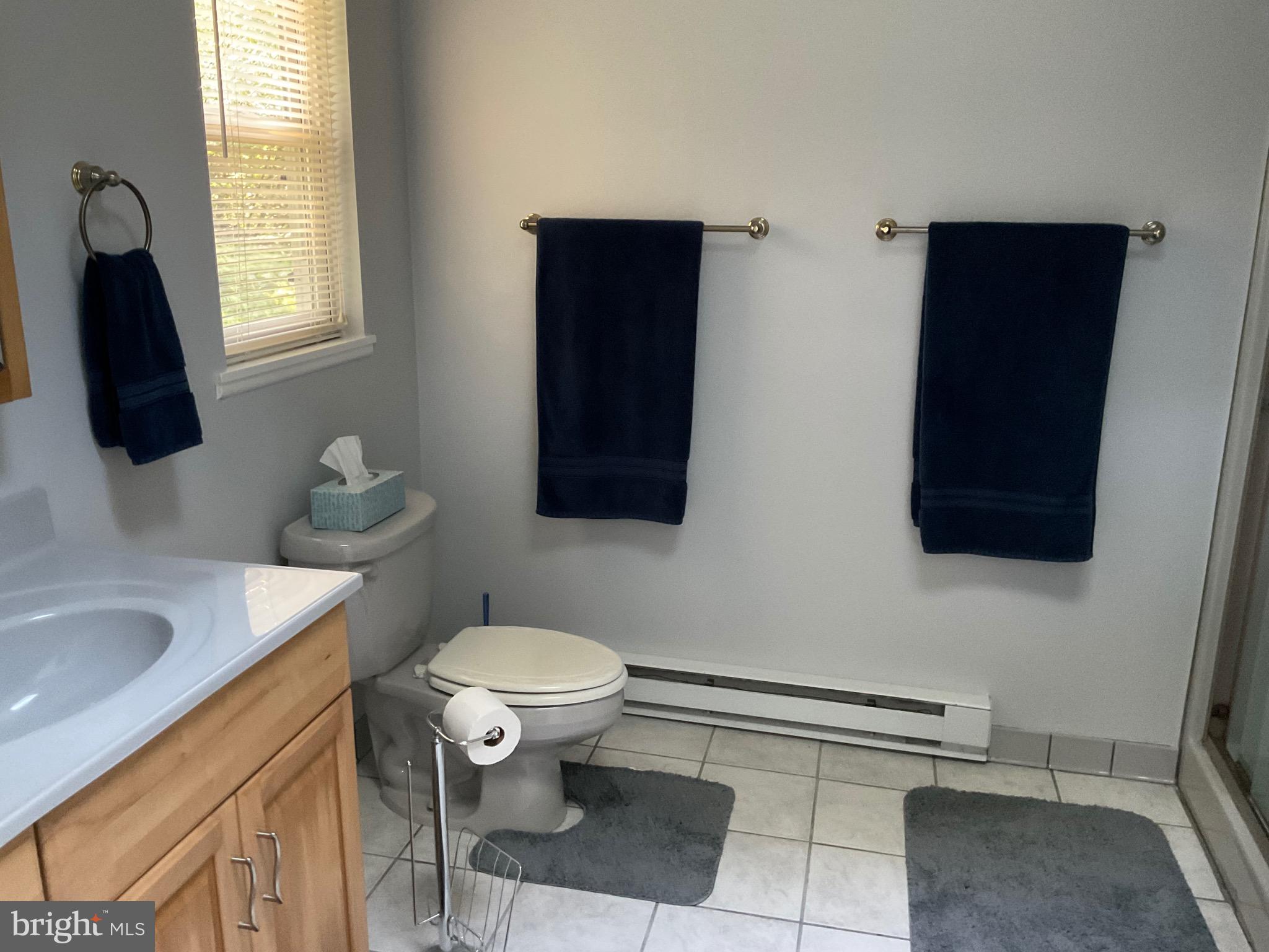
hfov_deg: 61.7
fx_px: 1063
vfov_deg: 48.2
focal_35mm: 29
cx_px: 634
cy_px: 476
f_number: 1.8
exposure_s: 1/33
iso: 320
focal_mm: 3
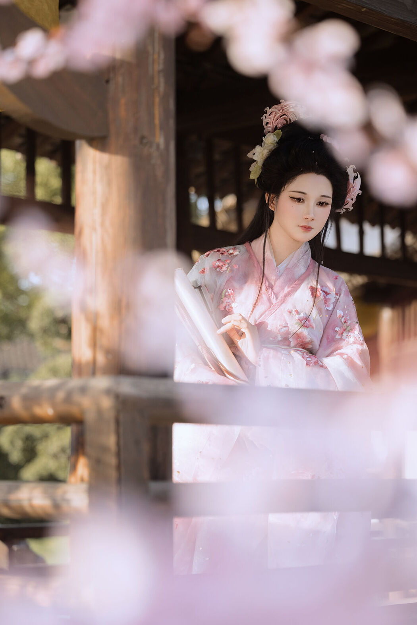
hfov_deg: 14.4
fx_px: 1650
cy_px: 312
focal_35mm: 95
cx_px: 208
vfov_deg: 21.5
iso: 100
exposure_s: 1/320
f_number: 2.8
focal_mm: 95
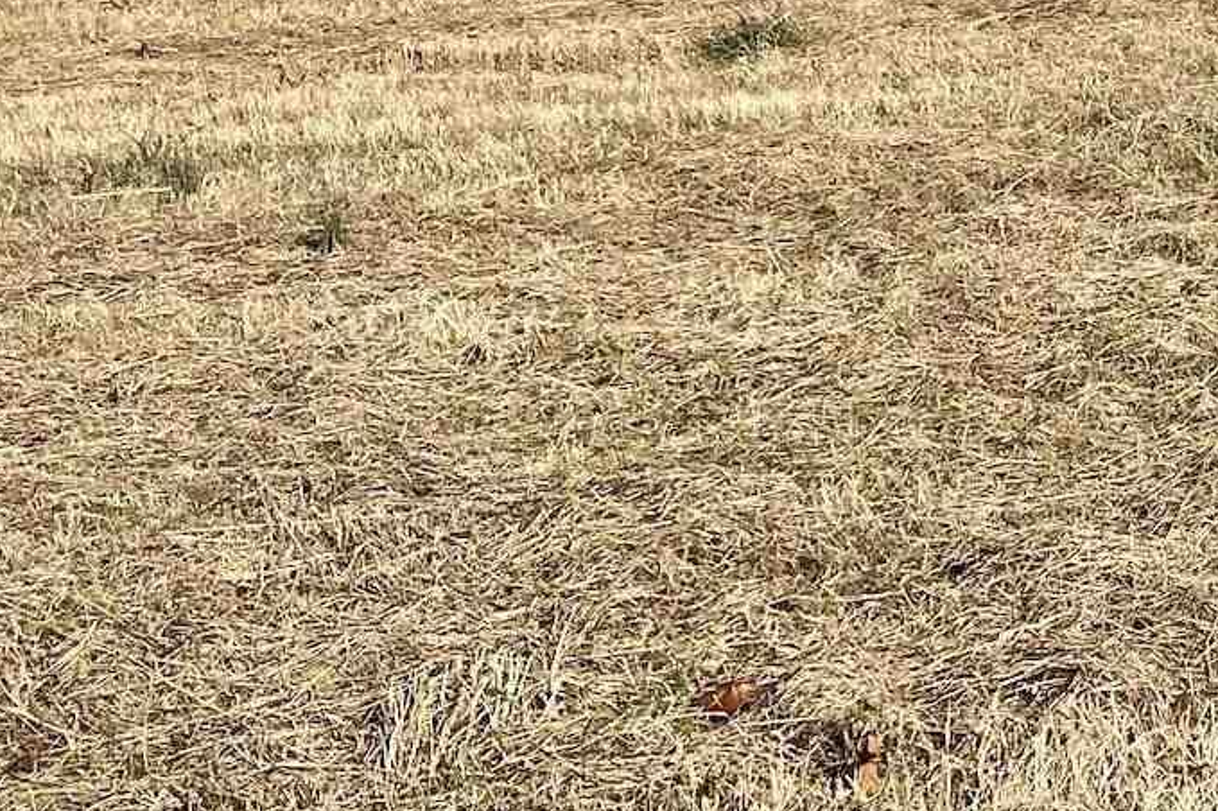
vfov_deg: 13.2
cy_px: -13
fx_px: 3449
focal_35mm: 102
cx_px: 2029
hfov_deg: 17.2
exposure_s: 1/3125
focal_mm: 4.2
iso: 32
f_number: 1.6
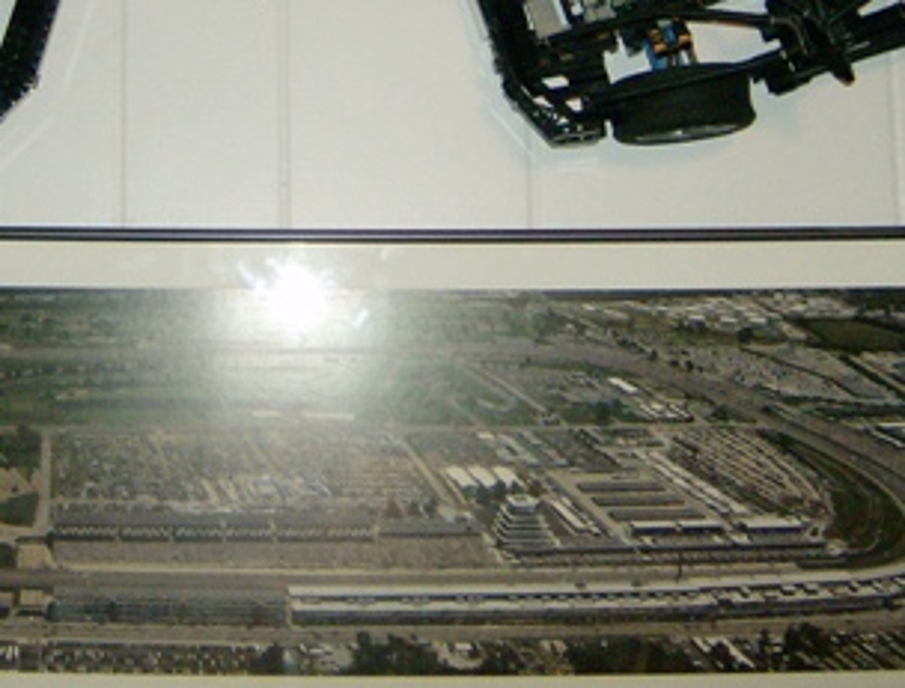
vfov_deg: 17.2
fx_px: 2180
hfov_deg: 23.2
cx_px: 238
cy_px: -98
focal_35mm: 83
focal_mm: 6
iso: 200
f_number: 2.8
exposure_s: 1/60
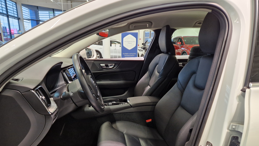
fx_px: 185
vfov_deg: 42.1
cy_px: 101
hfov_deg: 69.8
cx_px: 121
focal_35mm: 27
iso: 200
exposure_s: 1/100
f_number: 1.8
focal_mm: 5.4
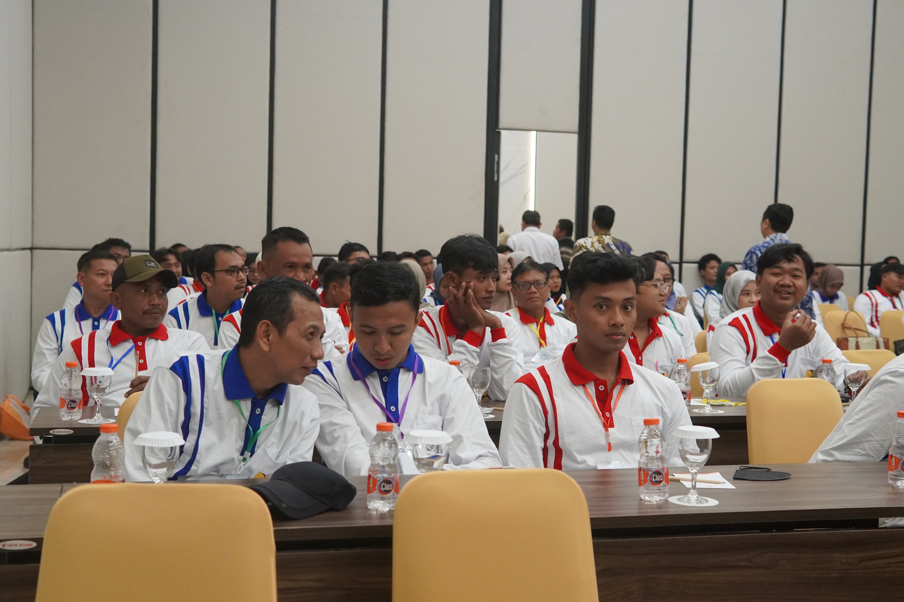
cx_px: 452
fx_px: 1130
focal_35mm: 45
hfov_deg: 43.6
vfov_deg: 29.9
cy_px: 301
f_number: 4
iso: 2500
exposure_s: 1/160
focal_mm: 30
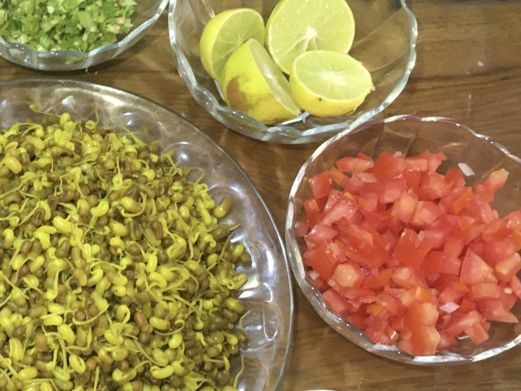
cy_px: 287
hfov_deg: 28.2
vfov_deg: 22.4
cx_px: 16
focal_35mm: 65
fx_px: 979
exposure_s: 1/33
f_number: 2.2
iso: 100
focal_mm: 4.15
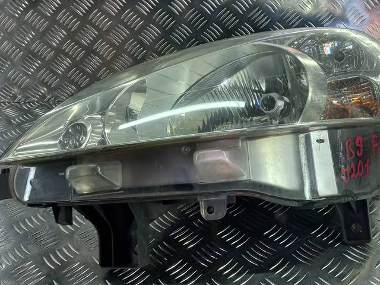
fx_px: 439
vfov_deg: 35.8
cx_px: 205
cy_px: 113
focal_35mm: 40
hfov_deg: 46.8
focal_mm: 4.6
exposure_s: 1/50
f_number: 1.8
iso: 32
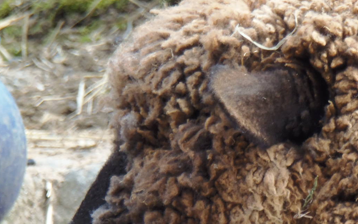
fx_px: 7201
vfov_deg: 1.8
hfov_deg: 2.8
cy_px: 172
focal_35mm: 738
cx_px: 197
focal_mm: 82.8
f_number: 5
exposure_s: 1/100
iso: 125
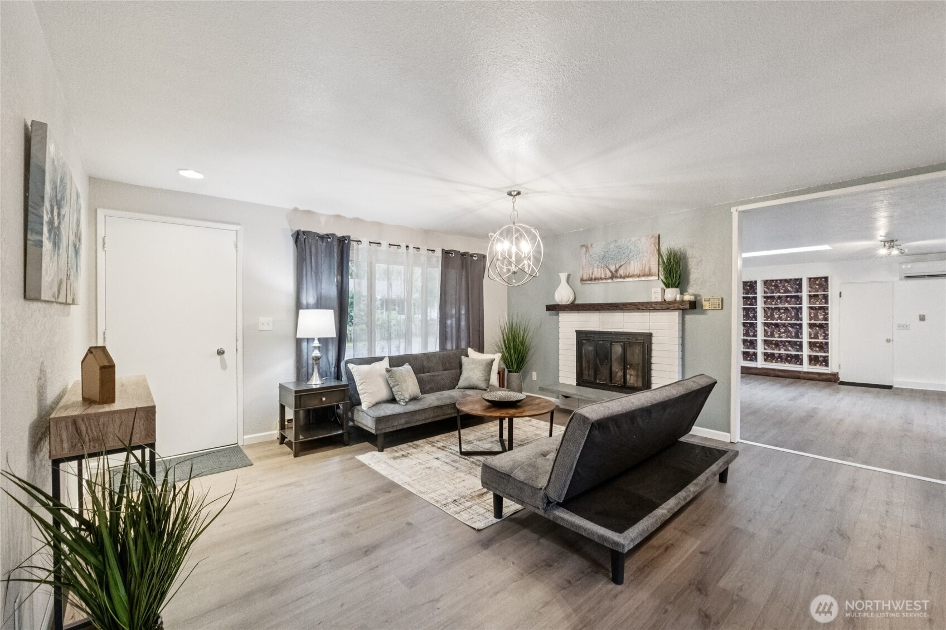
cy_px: 315
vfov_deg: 77.3
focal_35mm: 15
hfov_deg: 100.4
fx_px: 394
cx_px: 473
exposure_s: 1/30
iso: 5000
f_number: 9
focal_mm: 10
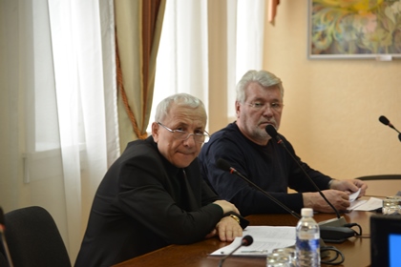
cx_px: 200
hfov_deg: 17.1
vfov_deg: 11.4
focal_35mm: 120
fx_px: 1337
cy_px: 134
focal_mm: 120
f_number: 4
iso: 560
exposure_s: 1/60
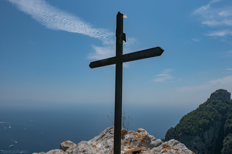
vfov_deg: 47.9
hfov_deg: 67.4
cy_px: 77
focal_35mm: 27
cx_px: 116
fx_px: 174
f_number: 16
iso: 100
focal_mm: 18
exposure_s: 1/320
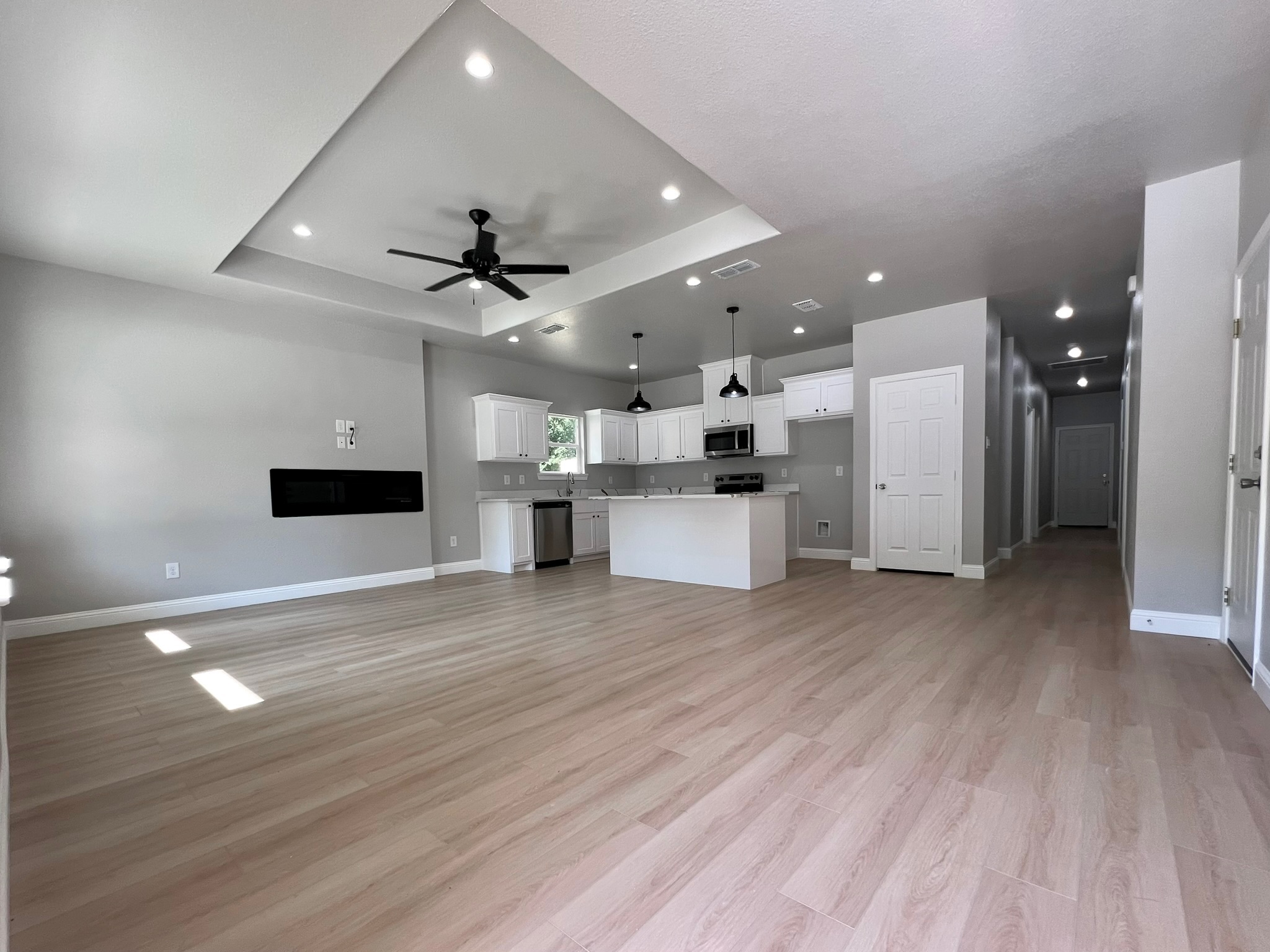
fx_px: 477
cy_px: 476
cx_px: 635
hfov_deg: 106.2
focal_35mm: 13
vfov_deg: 89.9
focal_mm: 1.57
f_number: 1.8
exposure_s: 1/99
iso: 64
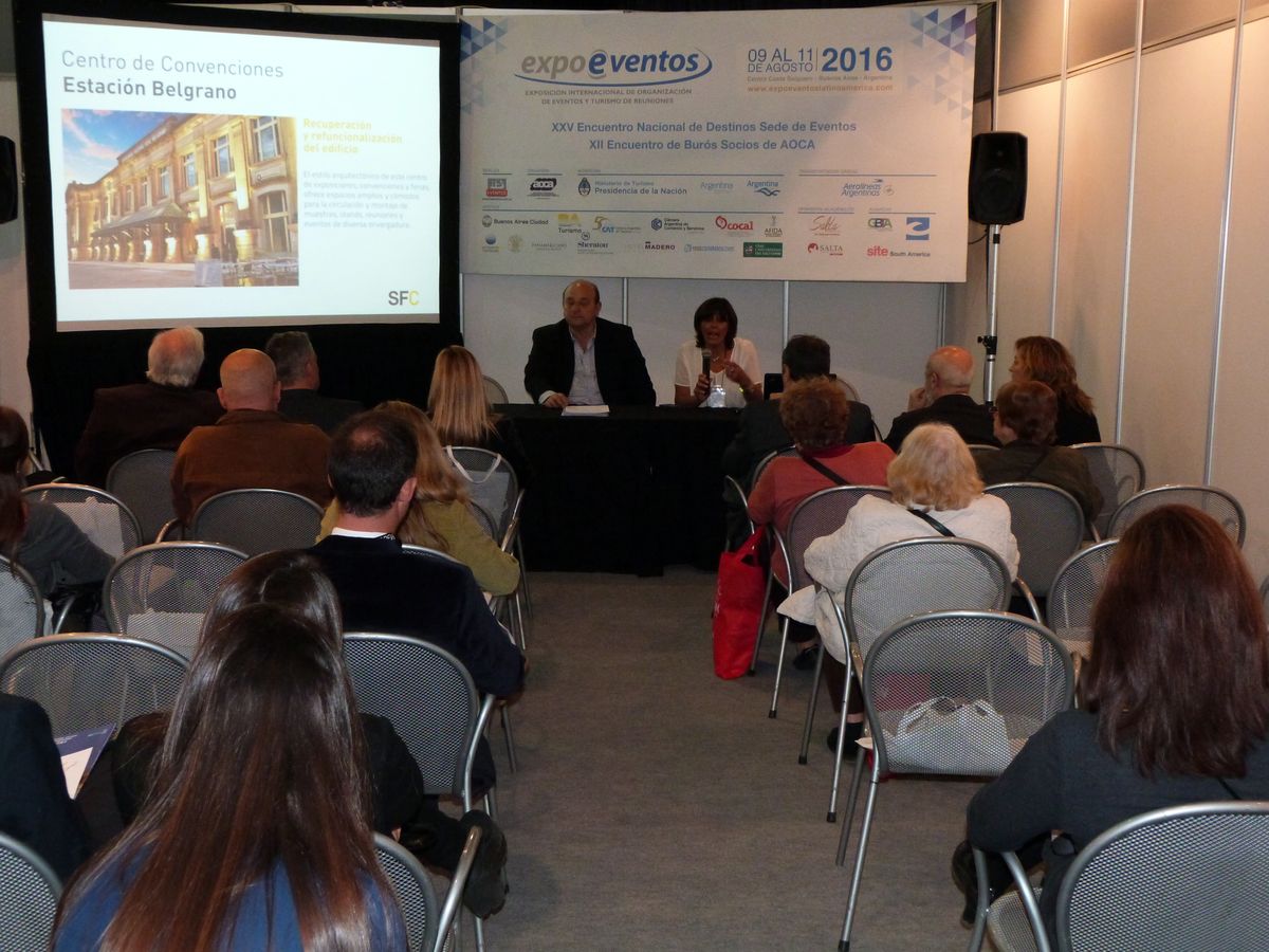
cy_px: 476
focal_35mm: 43
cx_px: 634
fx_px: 1576
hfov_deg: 43.9
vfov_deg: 33.6
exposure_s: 1/60
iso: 400
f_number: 3.2
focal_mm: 7.6
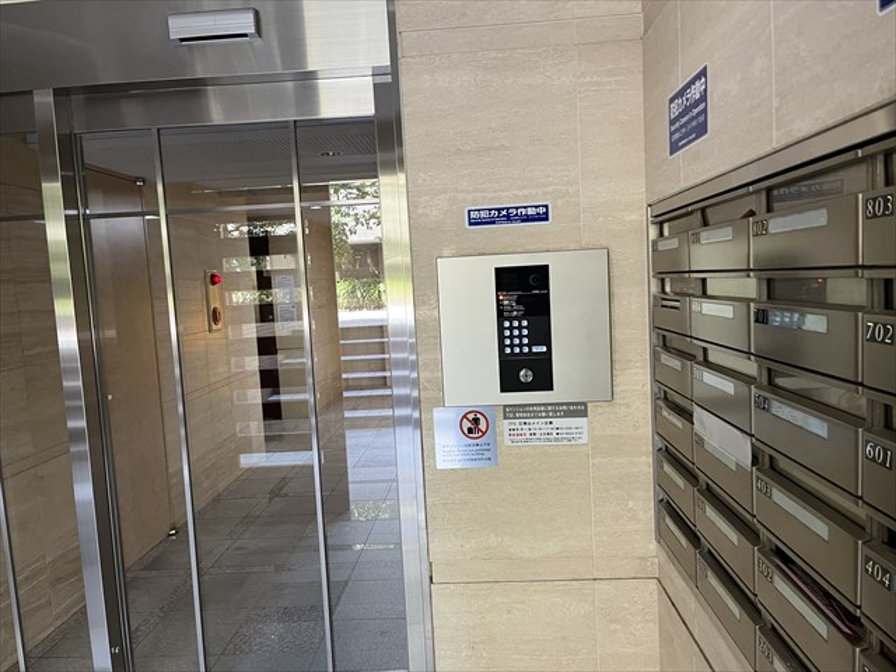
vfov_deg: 53.1
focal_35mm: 26
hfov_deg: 67.3
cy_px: 336
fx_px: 673
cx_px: 448
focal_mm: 5.1
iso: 160
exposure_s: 1/50
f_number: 1.6
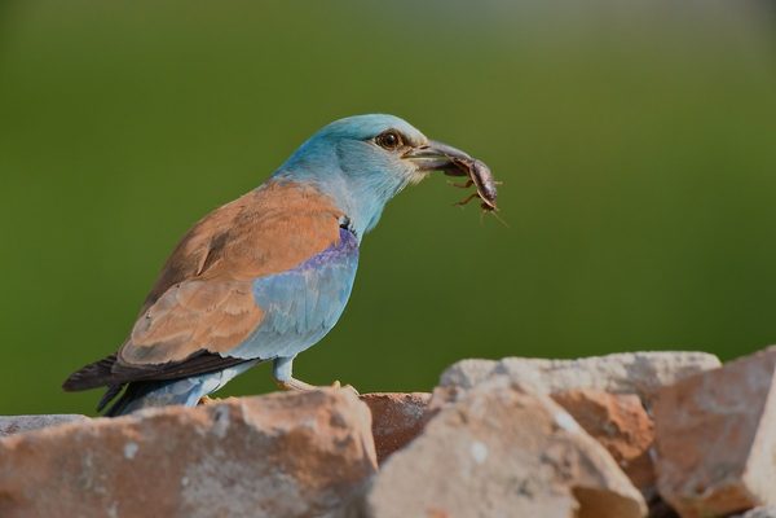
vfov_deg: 2.0
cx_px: 388
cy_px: 259
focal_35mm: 700
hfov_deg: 2.9
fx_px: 15088
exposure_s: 1/800
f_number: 10
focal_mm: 700
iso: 2500
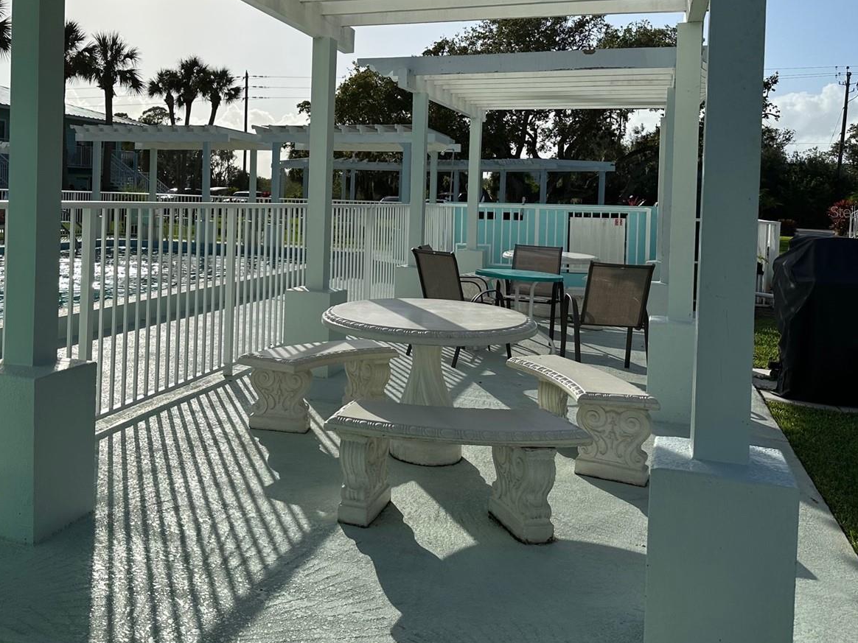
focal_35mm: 33
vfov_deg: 42.3
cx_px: 310
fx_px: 818
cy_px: 211
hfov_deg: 54.6
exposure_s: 1/10753
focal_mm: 6.86
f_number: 1.78
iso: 80
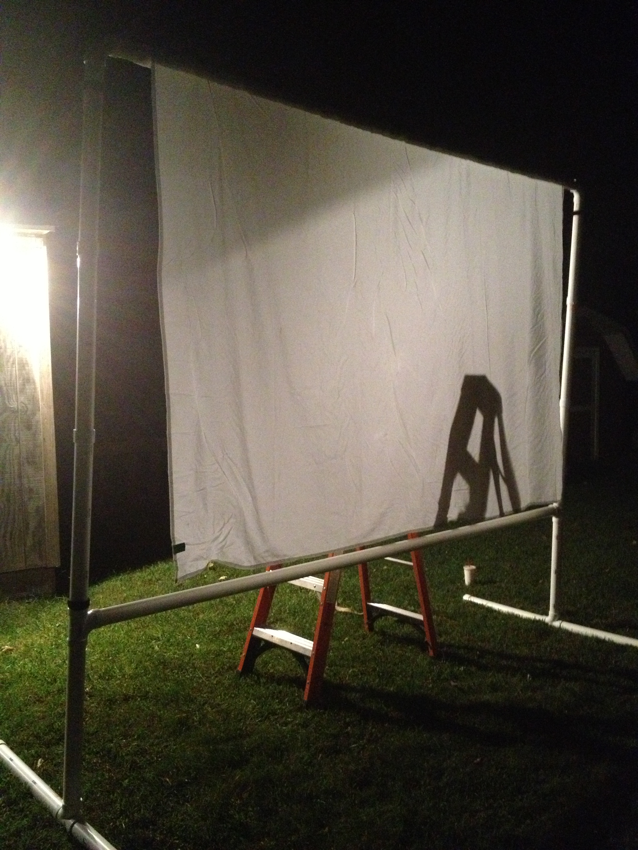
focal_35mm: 35
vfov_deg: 52.6
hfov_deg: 40.7
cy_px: 425
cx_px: 319
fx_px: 860
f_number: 2.4
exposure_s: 1/15
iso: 800
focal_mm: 4.28
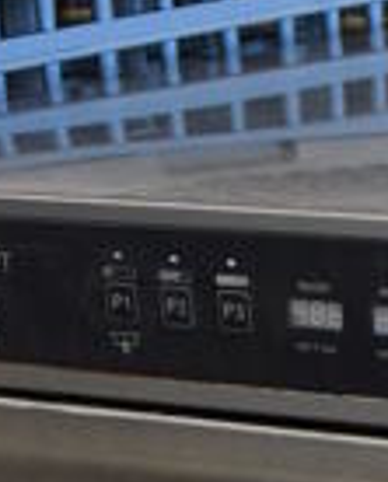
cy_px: 1081
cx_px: 598
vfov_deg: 9.4
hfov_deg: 8.2
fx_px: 2661
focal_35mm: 186
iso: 1100
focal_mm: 20
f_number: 3.8
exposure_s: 1/125
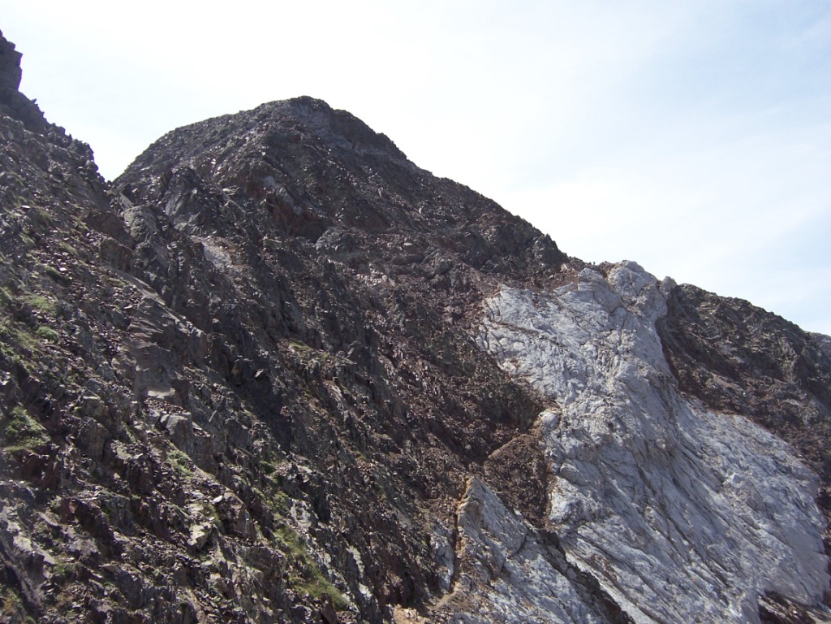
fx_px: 792
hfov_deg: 55.4
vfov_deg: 42.9
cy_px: 312
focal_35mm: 33
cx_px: 416
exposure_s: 1/750
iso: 80
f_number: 3.4
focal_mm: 5.5
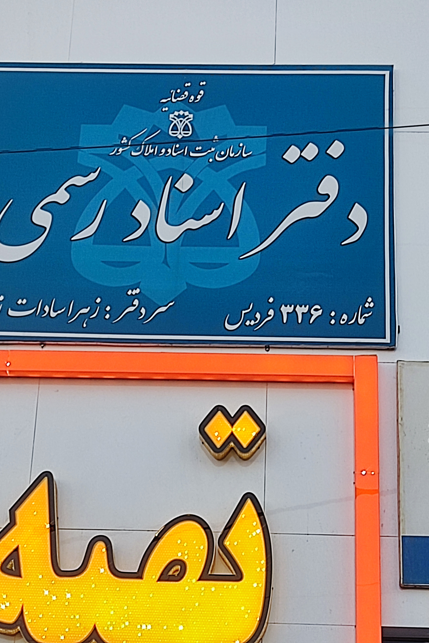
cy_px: 322
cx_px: 224
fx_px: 1662
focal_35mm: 93
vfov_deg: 21.9
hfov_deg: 14.7
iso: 50
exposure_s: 1/101
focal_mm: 4.71
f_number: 1.79
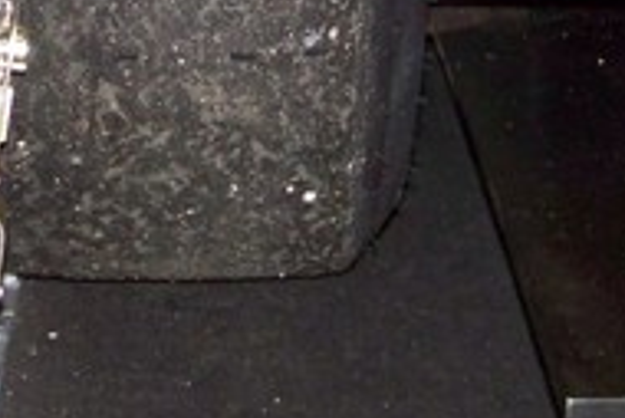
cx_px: 220
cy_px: -71
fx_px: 2398
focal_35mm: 138
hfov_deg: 14.8
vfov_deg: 9.8
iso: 200
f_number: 2.8
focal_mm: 5.85
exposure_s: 1/30
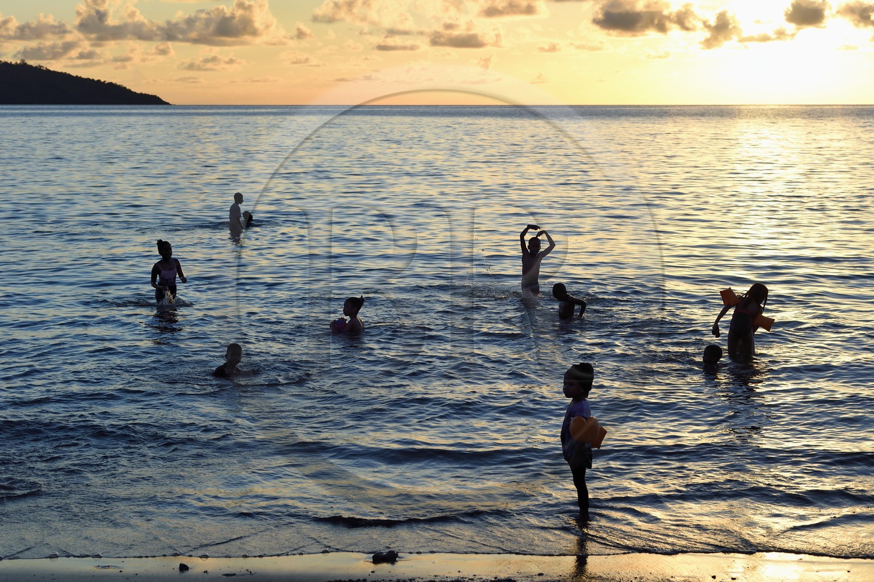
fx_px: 1820
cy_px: 291
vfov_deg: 18.2
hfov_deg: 27.0
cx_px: 437
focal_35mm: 75
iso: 200
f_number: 7.1
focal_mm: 75
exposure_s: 1/500
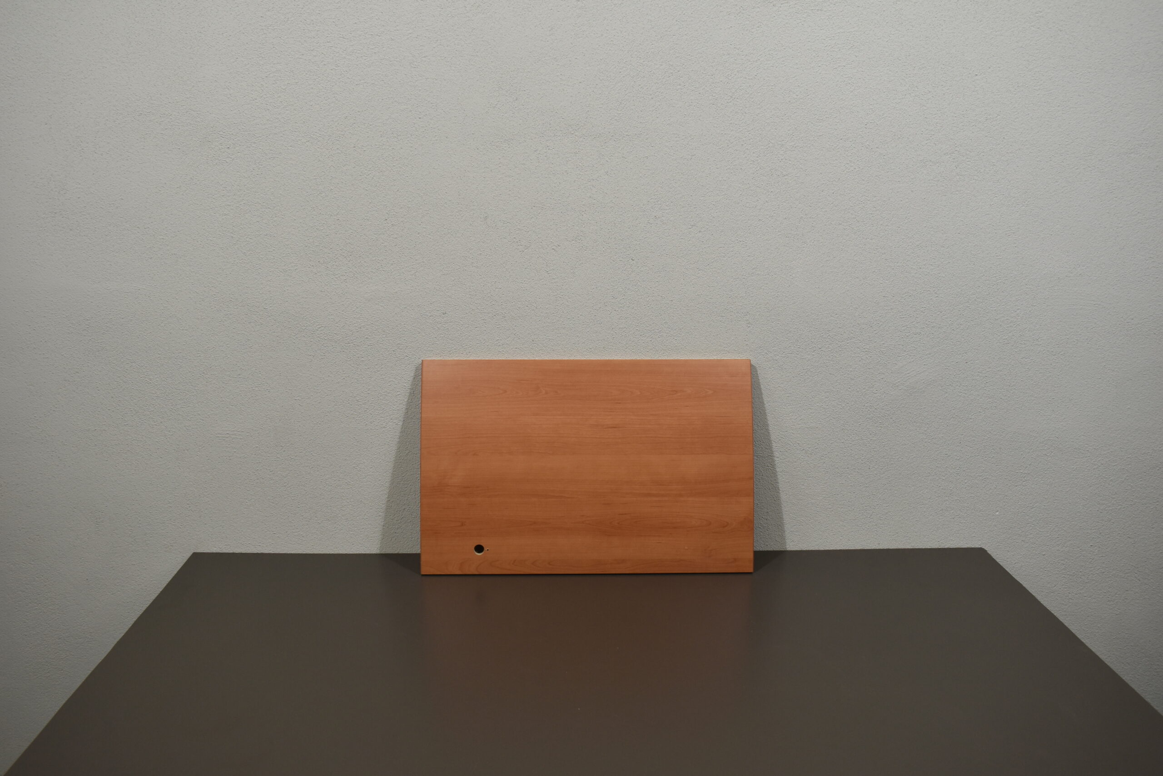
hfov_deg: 57.2
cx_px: 582
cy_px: 388
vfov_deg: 40.0
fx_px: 1066
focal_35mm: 33
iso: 360
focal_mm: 22
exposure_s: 1/125
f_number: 5.6
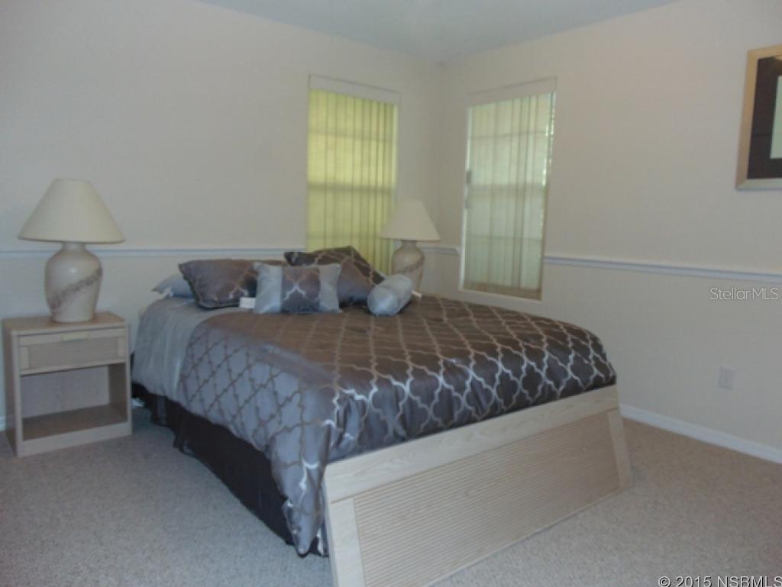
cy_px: 294
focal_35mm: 25
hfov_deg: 69.4
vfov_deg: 54.9
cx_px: 391
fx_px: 565
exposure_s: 1/30
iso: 200
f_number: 3
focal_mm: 4.5
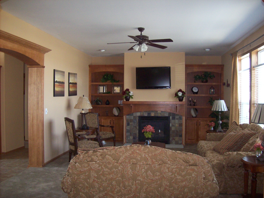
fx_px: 274
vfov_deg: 39.6
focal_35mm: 36
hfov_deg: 51.4
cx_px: 132
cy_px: 99
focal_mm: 6
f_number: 2.7
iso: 200
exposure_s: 1/64
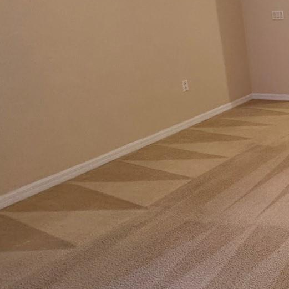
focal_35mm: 38
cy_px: 77
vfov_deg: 42.7
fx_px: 359
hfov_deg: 30.6
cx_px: 404
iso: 320
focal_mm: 2.22
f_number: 2.2
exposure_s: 1/60
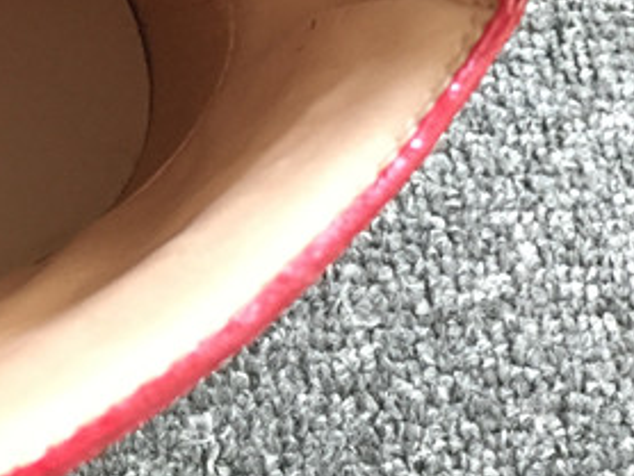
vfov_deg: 19.7
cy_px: 26
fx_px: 1338
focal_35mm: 73
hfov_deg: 24.8
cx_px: -68
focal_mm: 4.15
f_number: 2.2
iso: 250
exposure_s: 1/25
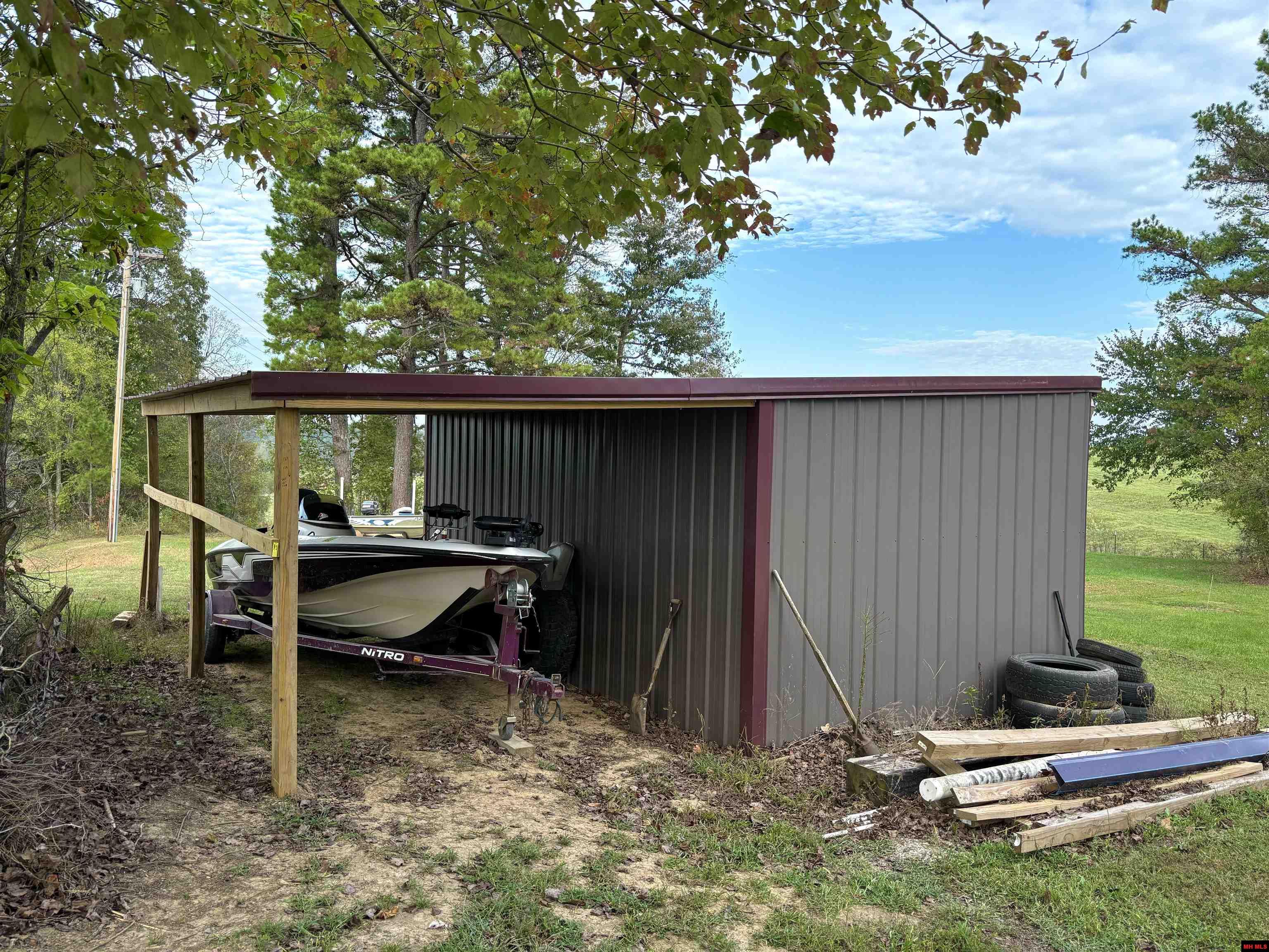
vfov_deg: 53.1
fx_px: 953
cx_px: 634
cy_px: 476
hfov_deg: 67.3
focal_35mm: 26
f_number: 1.6
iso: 50
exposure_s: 1/666
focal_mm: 5.96
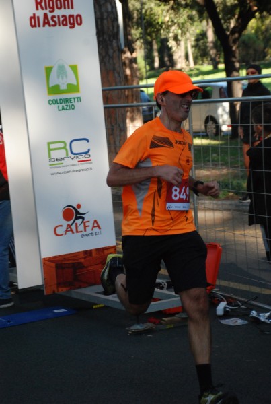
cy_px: 202
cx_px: 136
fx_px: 1179
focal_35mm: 105
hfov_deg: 13.1
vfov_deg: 19.4
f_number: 5.6
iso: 1000
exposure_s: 1/500
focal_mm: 70
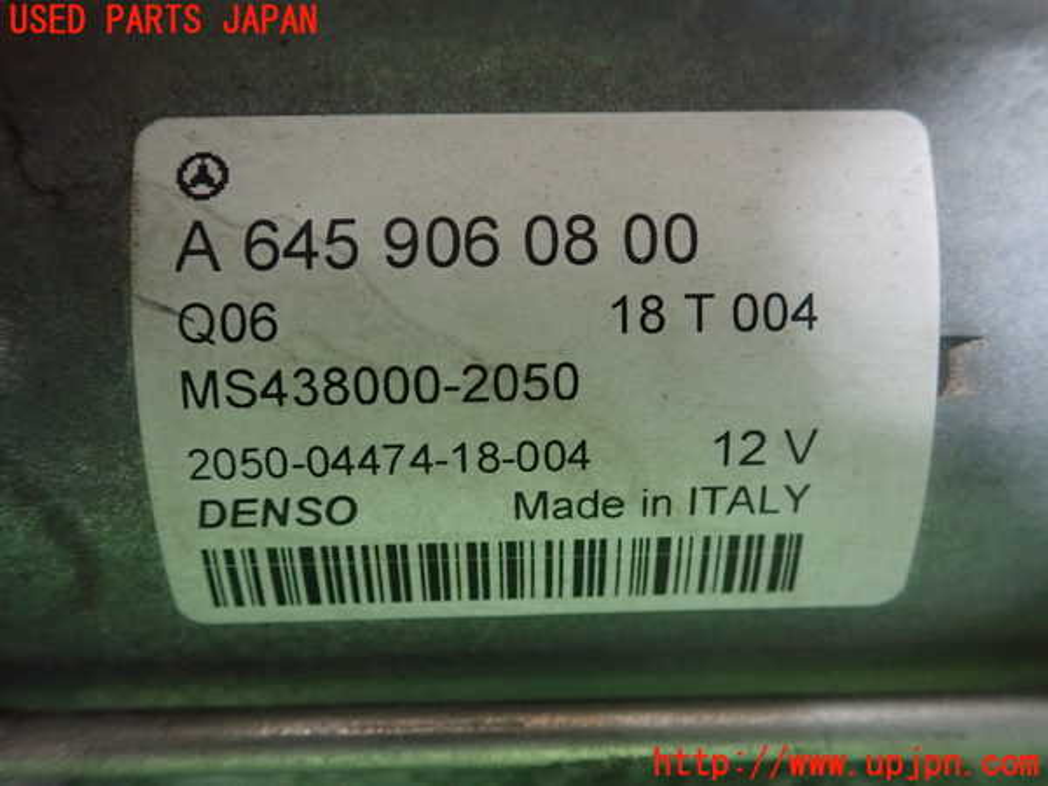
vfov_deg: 46.8
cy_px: 393
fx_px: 908
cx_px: 524
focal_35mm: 30
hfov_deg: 60.0
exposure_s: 1/40
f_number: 2.3
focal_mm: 5.5
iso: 800
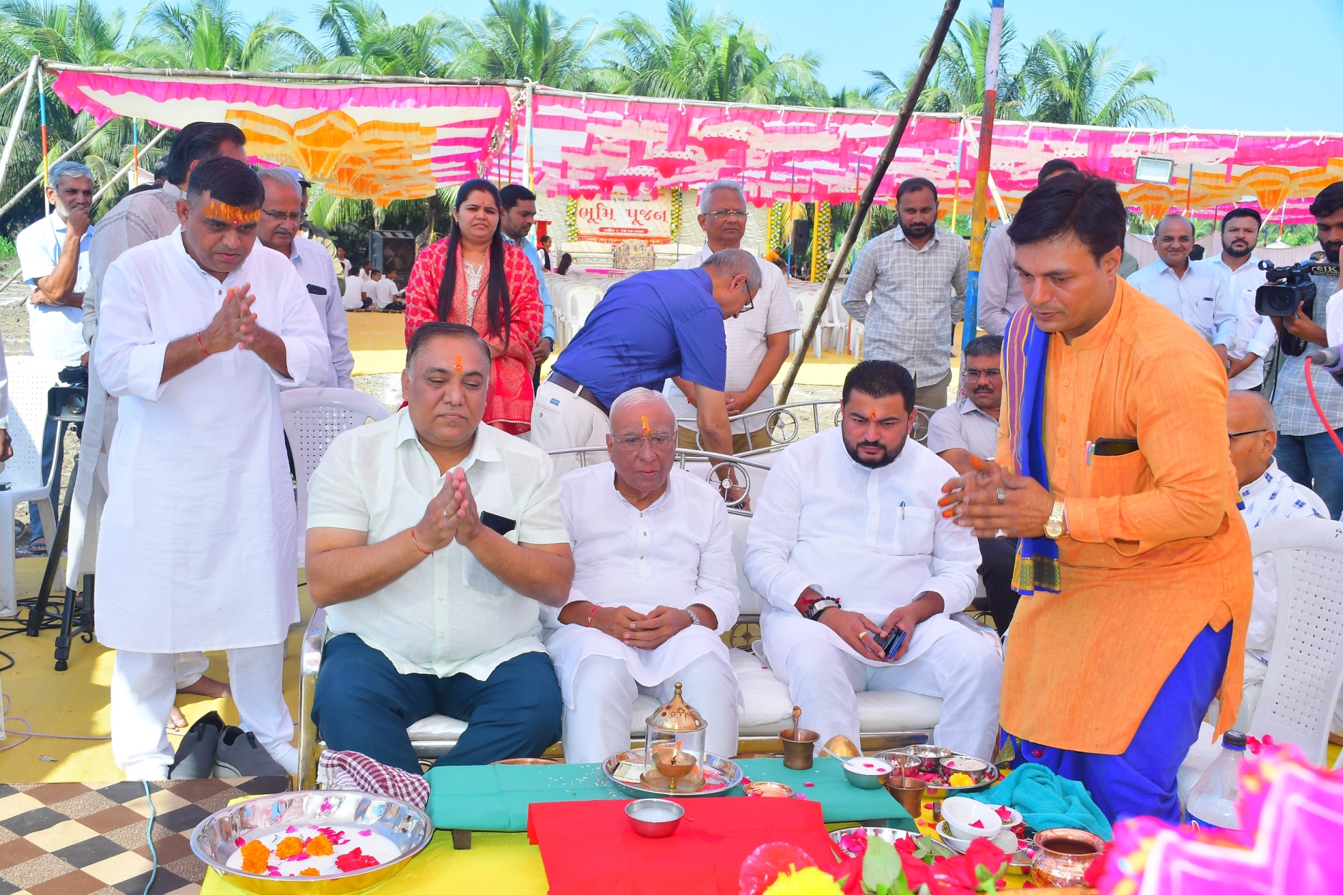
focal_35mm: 36
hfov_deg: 53.1
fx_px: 1343
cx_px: 672
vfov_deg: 36.9
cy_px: 448
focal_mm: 24
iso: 160
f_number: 8
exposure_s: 1/160
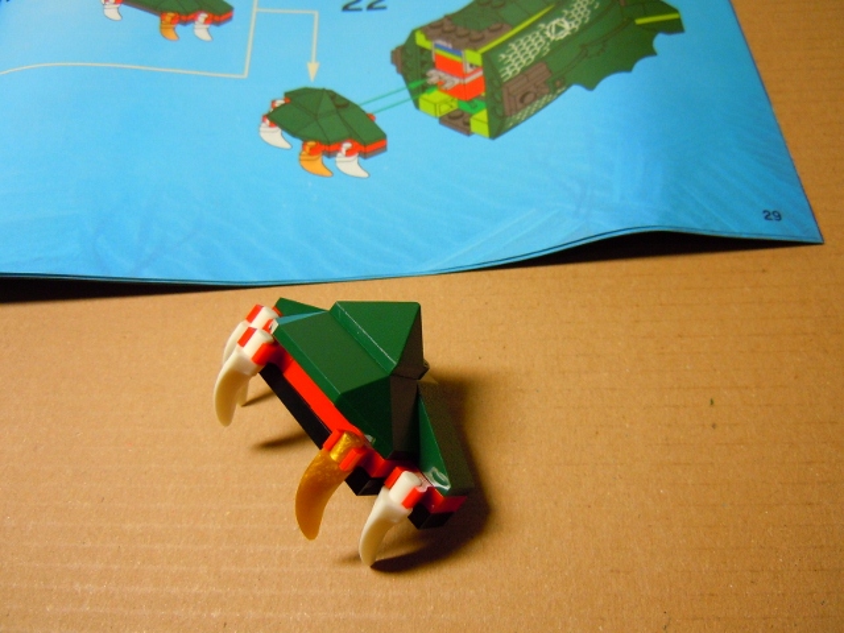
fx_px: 731
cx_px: 422
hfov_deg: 60.0
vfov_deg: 46.8
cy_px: 316
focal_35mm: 30
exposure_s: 1/60
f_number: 3.5
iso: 320
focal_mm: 5.4
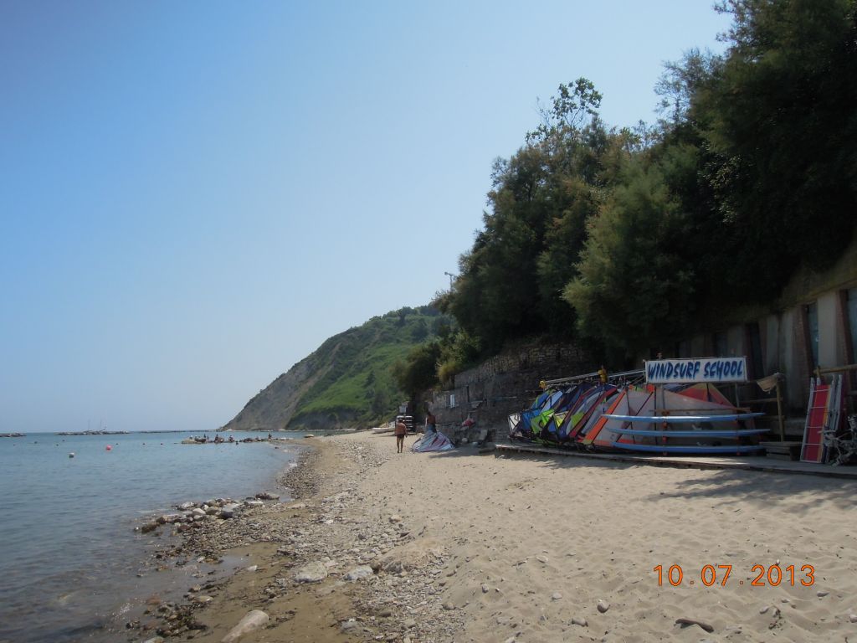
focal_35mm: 24
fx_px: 594
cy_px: 322
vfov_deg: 56.8
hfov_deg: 71.6
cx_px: 428
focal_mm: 4.3
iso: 160
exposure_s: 1/1250
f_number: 5.6
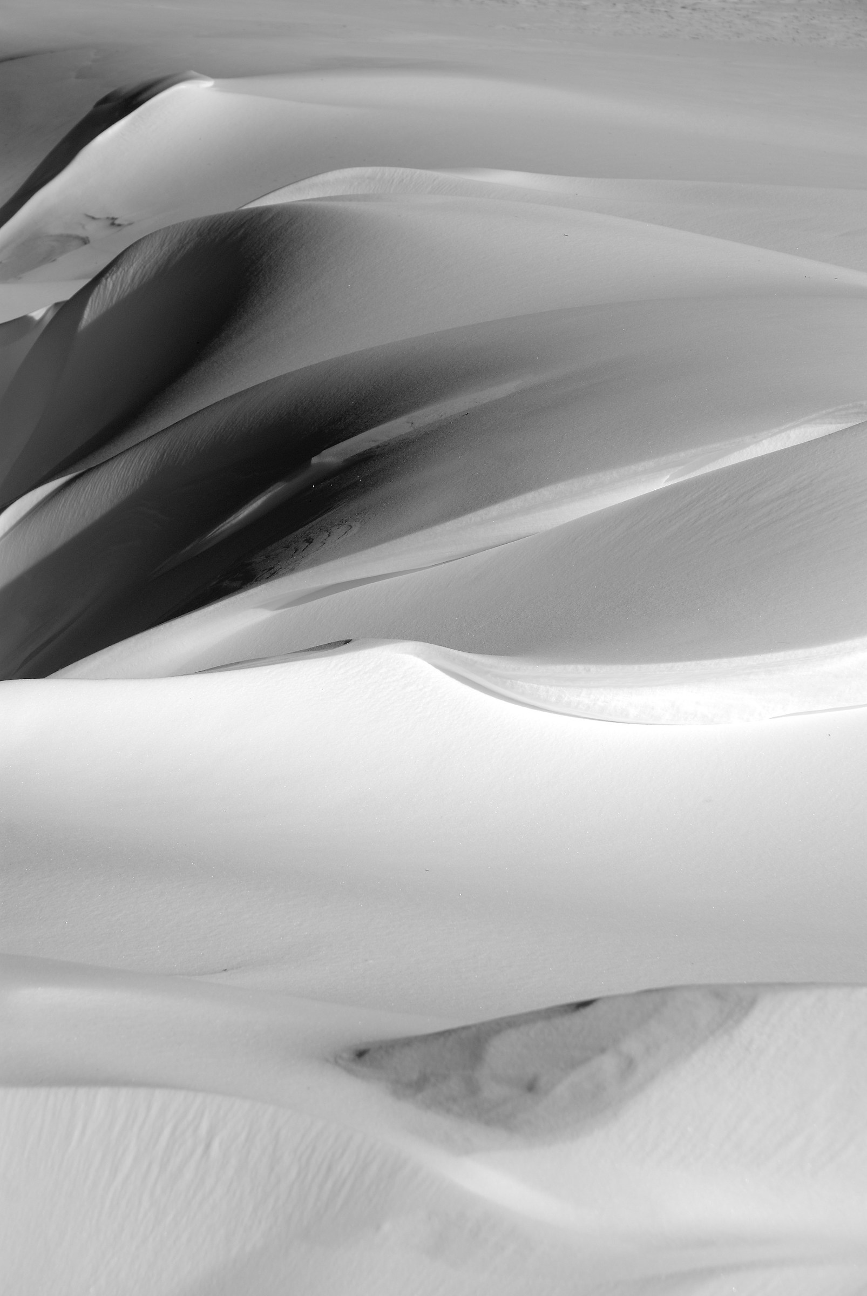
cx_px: 434
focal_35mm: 105
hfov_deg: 13.1
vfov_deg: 19.4
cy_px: 648
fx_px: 3783
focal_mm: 70
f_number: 9
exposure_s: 1/500
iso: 100
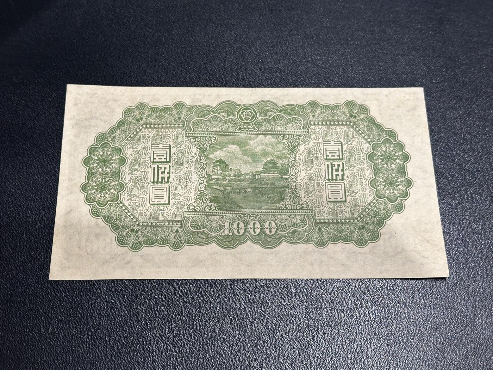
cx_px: 246
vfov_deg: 30.3
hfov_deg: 39.7
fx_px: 684
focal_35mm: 48
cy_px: 185
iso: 125
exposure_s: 1/50
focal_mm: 6.86
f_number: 1.78
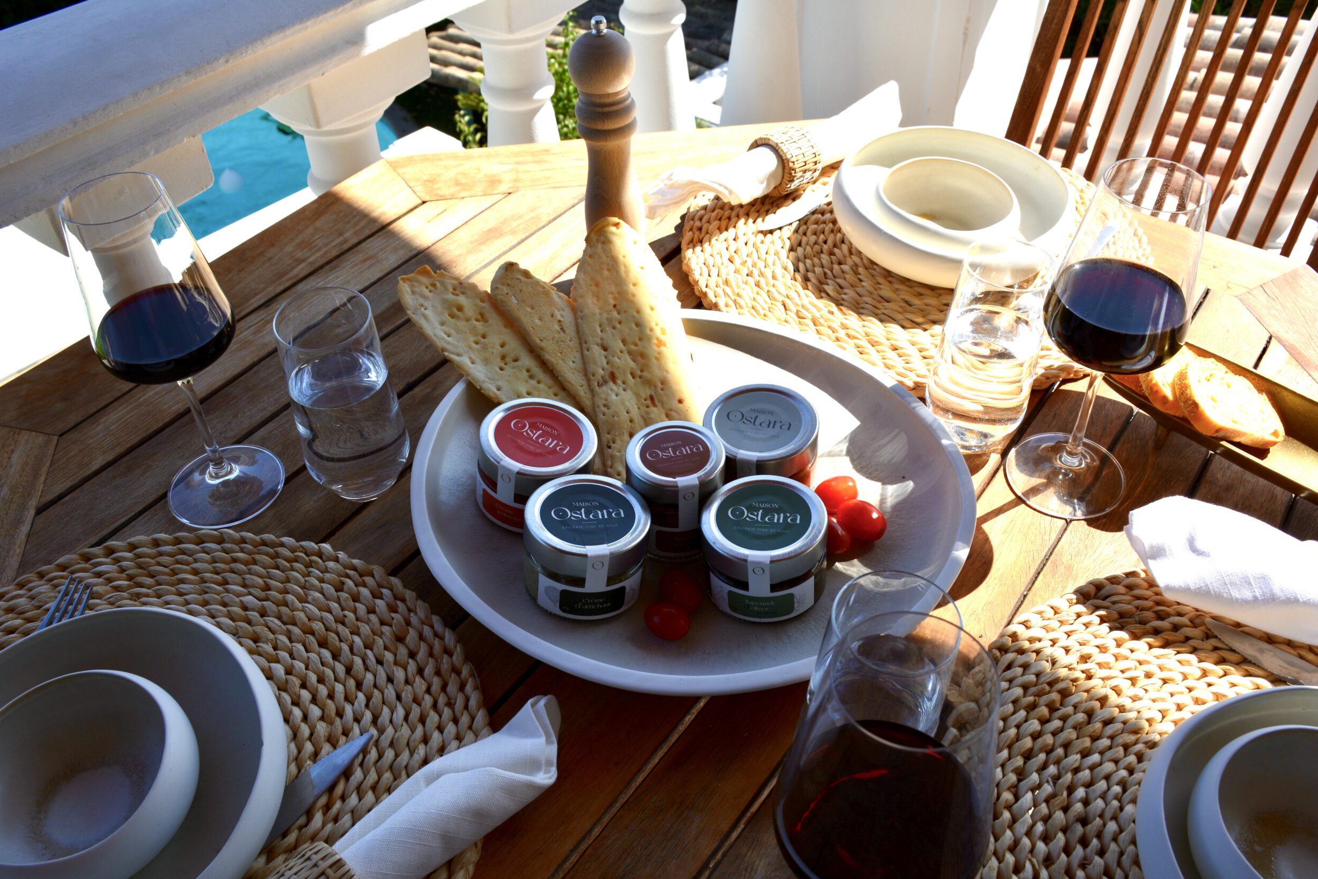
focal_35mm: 31
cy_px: 448
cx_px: 670
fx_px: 1135
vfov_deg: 42.3
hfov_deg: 60.3
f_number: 10
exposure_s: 1/320
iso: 200
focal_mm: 20
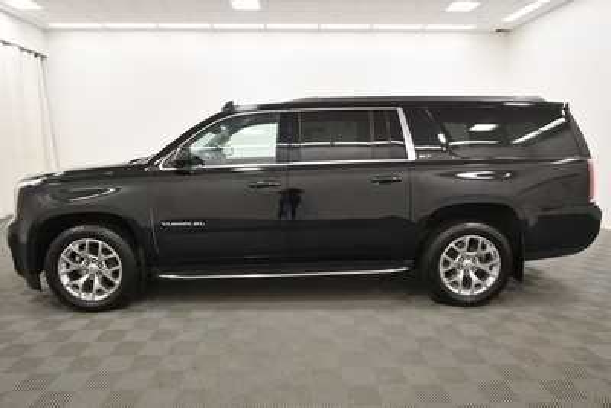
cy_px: 204
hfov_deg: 78.6
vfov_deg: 57.3
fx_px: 374
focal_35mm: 22
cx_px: 306
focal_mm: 15
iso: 1000
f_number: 5.3
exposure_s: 1/125
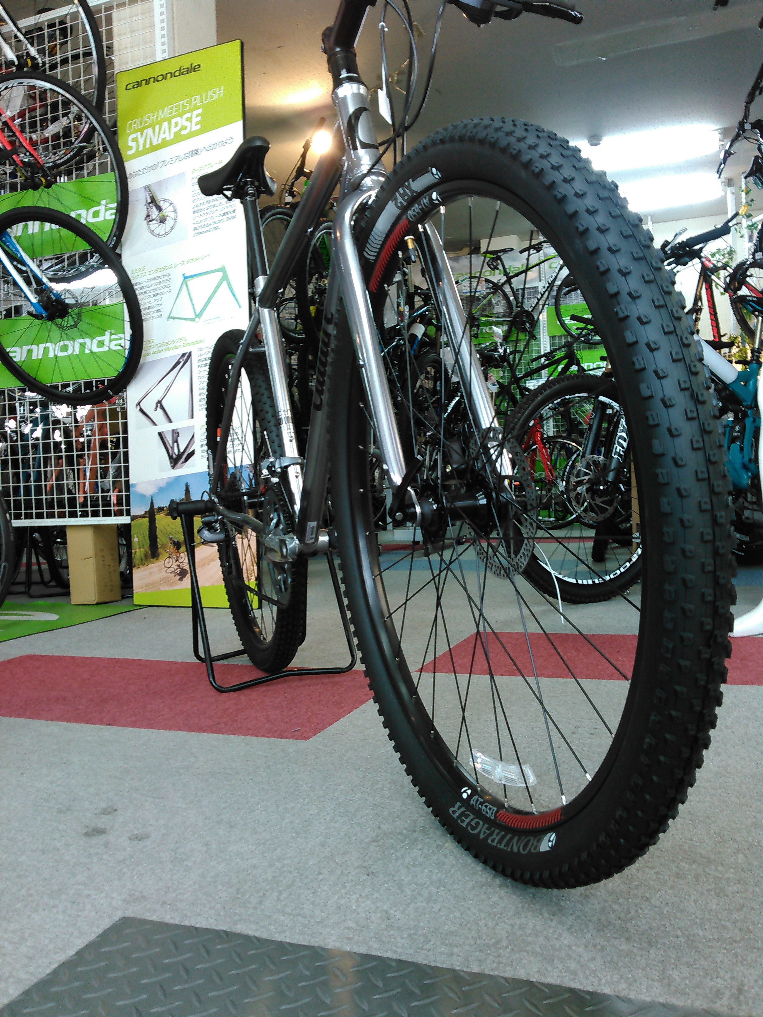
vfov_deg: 60.0
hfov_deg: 46.8
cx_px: 382
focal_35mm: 30
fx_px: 882
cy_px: 508
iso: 100
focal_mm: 4
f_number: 2.4
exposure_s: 1/16.7
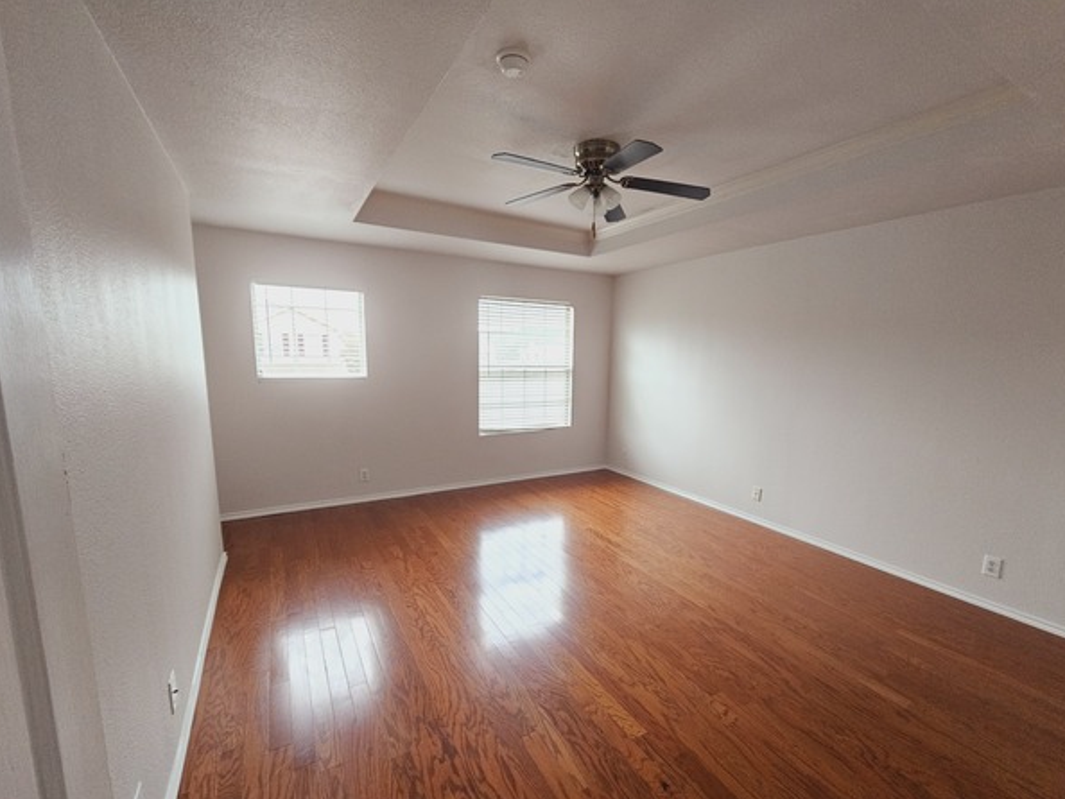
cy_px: 428
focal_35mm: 14
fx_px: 431
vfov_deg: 85.6
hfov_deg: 101.9
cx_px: 563
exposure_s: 1/30
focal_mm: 2.2
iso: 500
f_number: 2.2
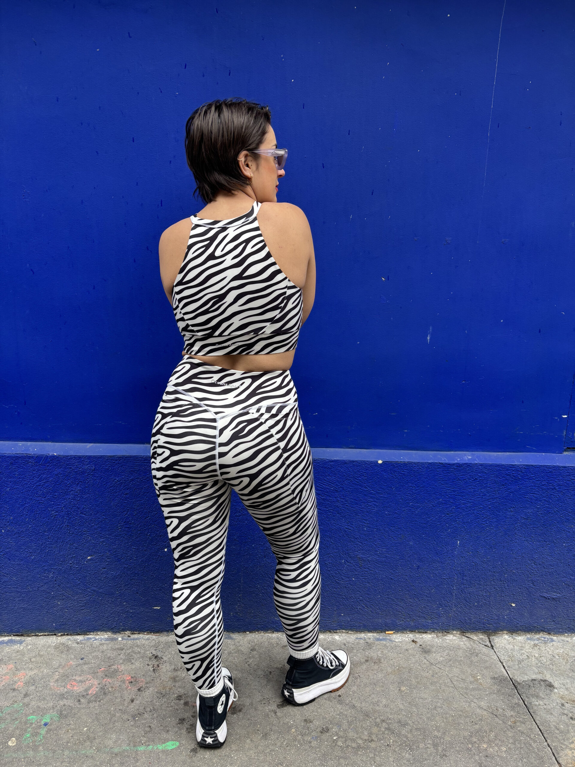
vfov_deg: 67.3
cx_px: 288
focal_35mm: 26
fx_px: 576
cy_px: 384
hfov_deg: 53.1
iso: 80
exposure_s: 1/121
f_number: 1.6
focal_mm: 5.96
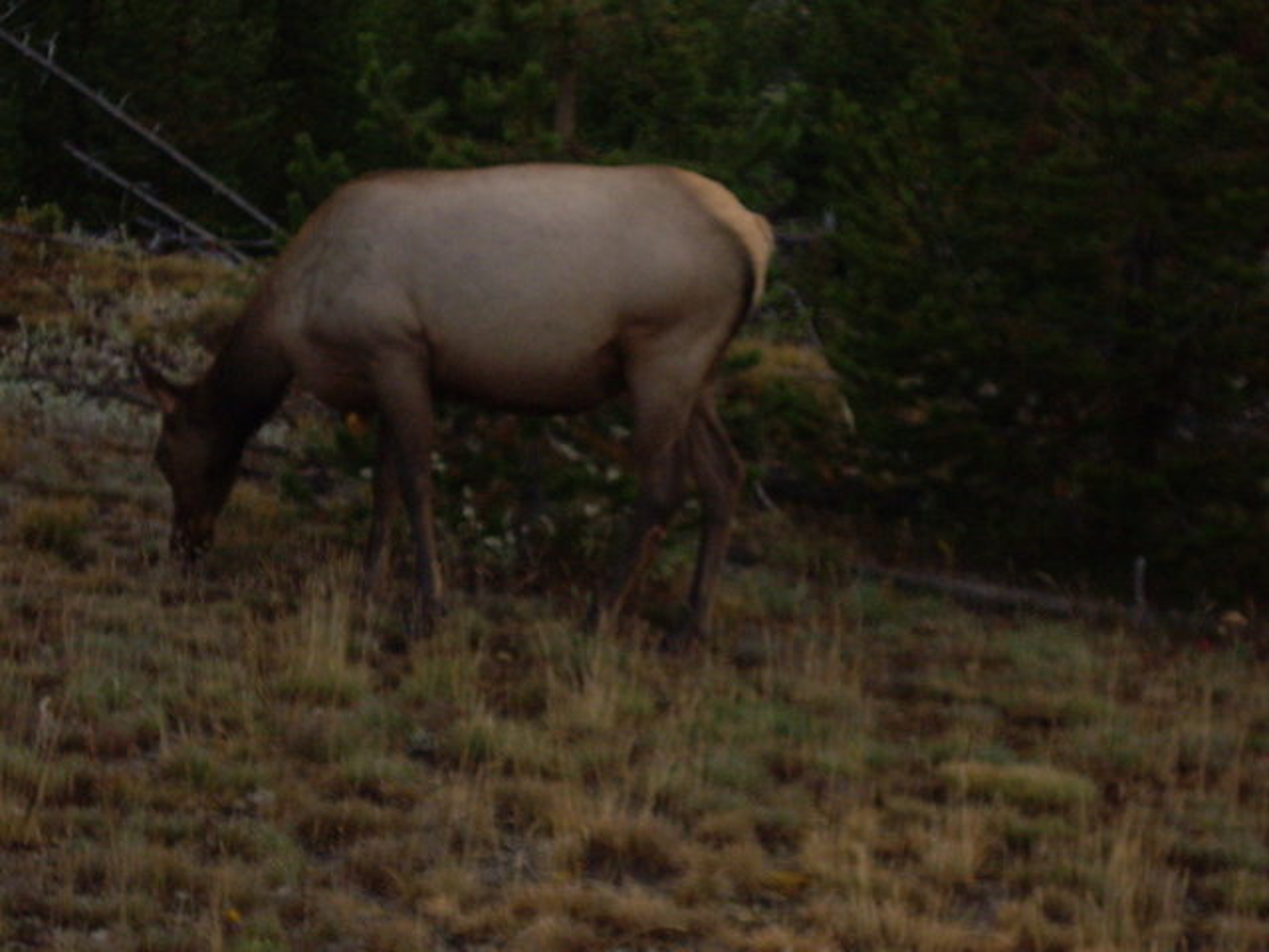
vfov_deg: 15.7
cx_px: 634
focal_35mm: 94
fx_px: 3446
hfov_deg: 20.9
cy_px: 476
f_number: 4.6
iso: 200
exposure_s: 1/100
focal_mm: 15.3
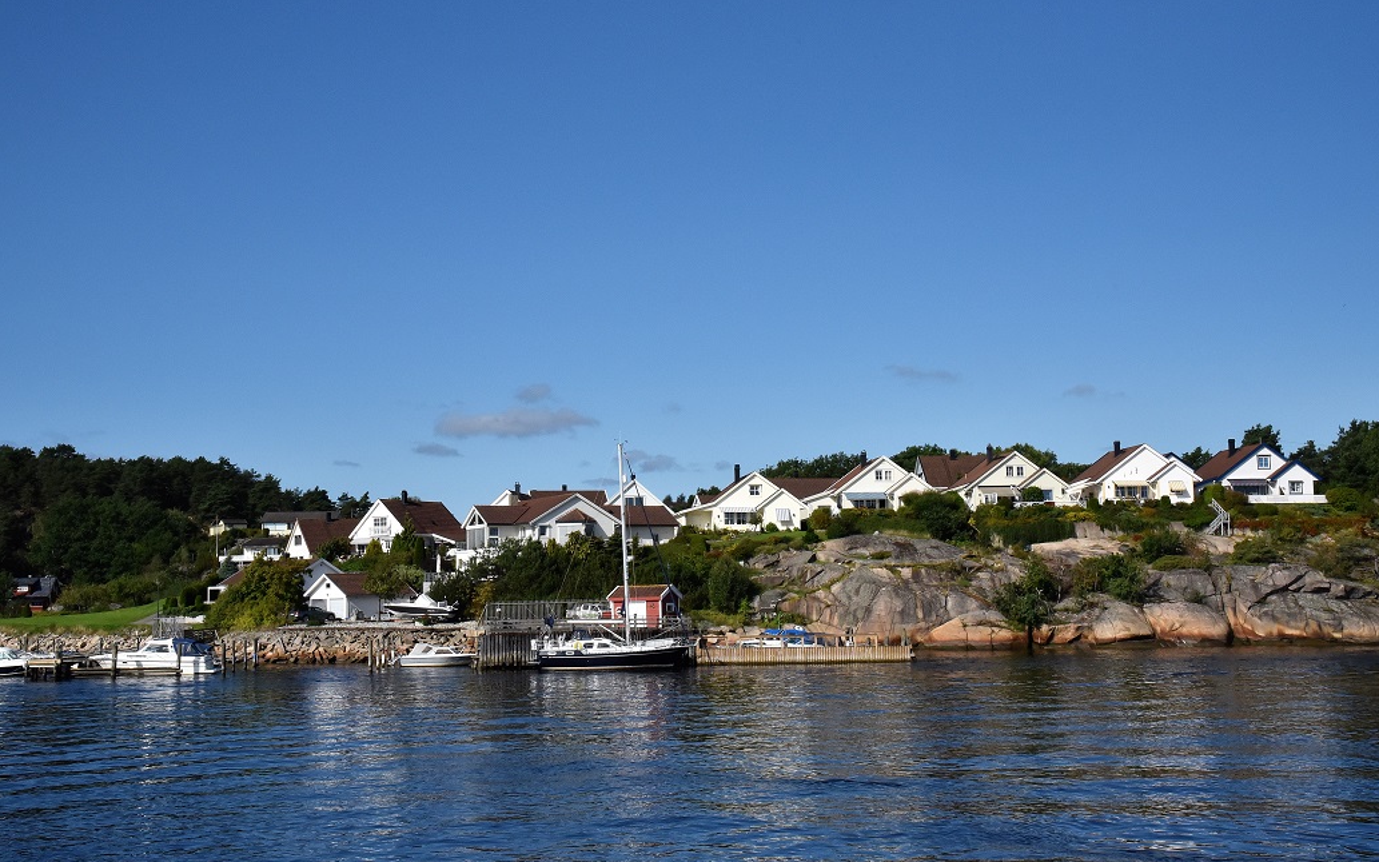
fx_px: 1691
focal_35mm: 45
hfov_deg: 44.3
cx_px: 646
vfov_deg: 28.6
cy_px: 441
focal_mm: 38
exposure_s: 1/1600
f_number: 20
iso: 1600
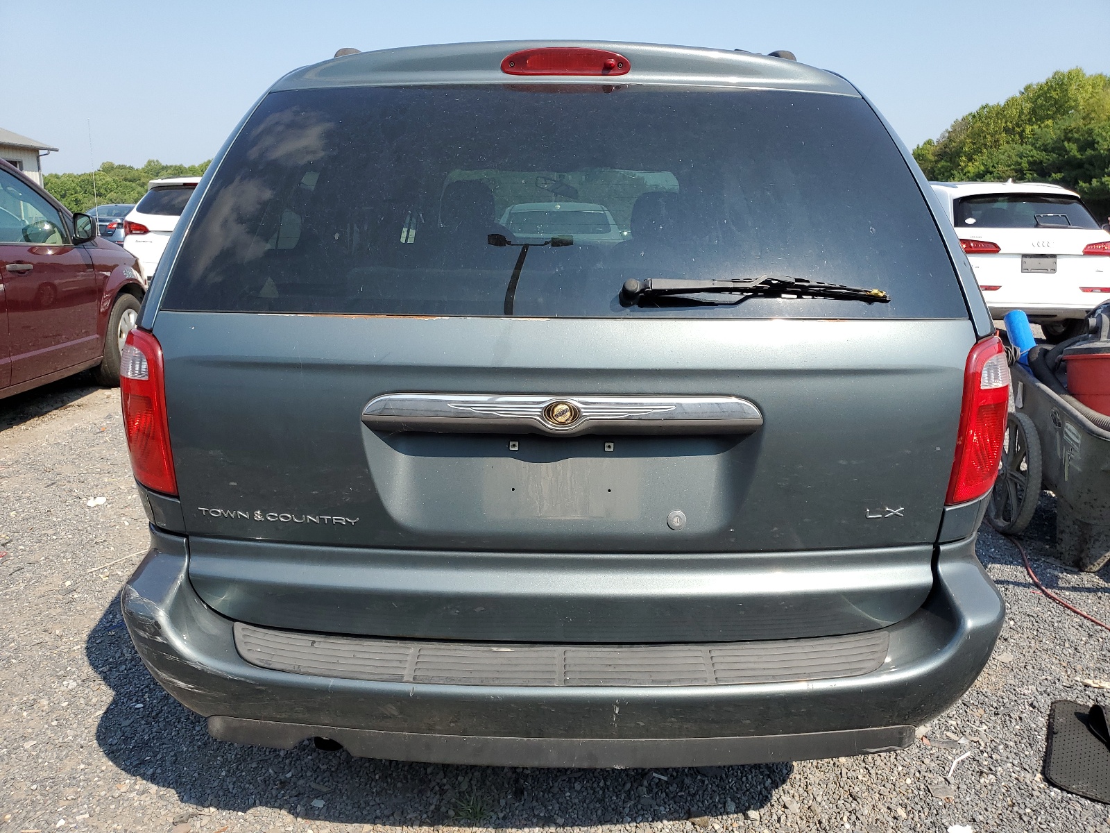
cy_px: 416
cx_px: 555
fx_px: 834
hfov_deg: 67.3
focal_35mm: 26
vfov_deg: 53.1
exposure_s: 1/2000
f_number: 1.5
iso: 50
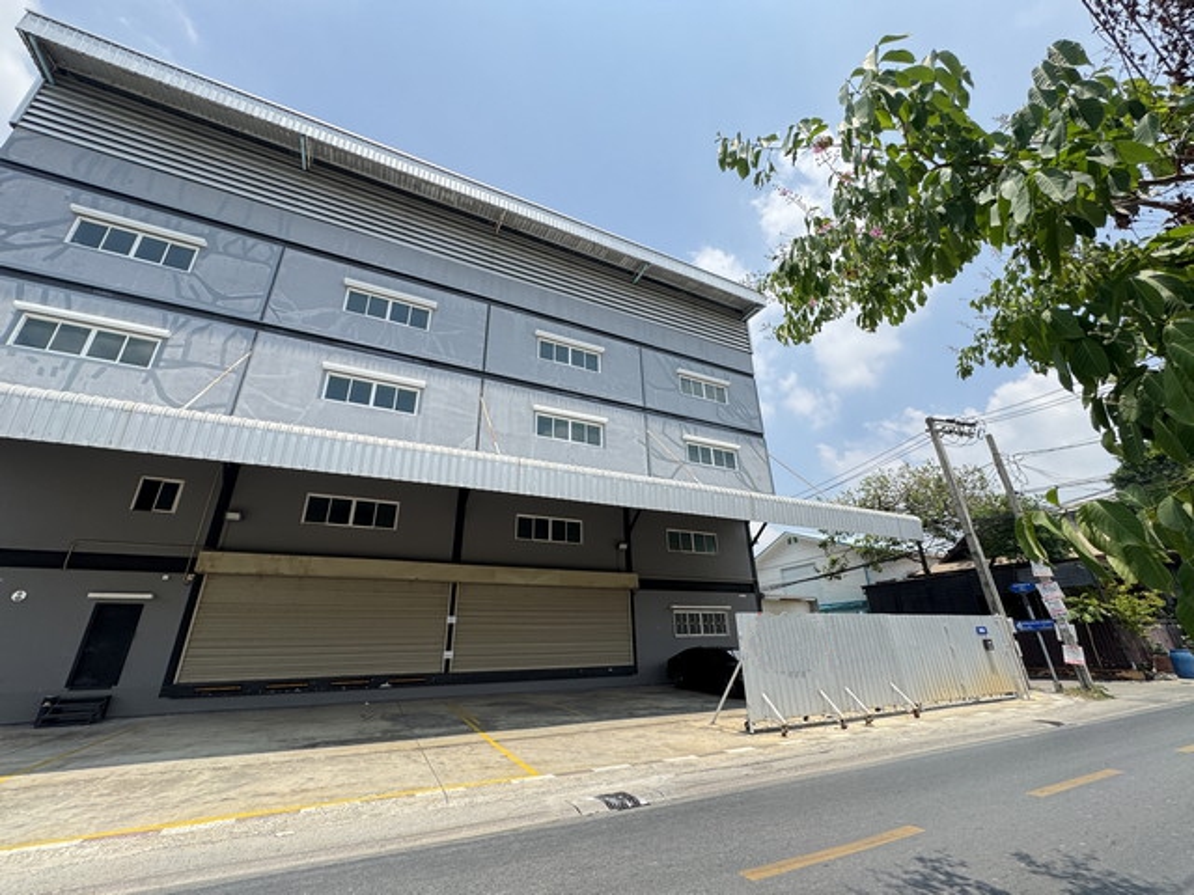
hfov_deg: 102.1
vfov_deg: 85.7
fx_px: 483
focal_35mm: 14
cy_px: 448
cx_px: 597
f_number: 2.2
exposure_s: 1/1198
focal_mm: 2.22
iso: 50
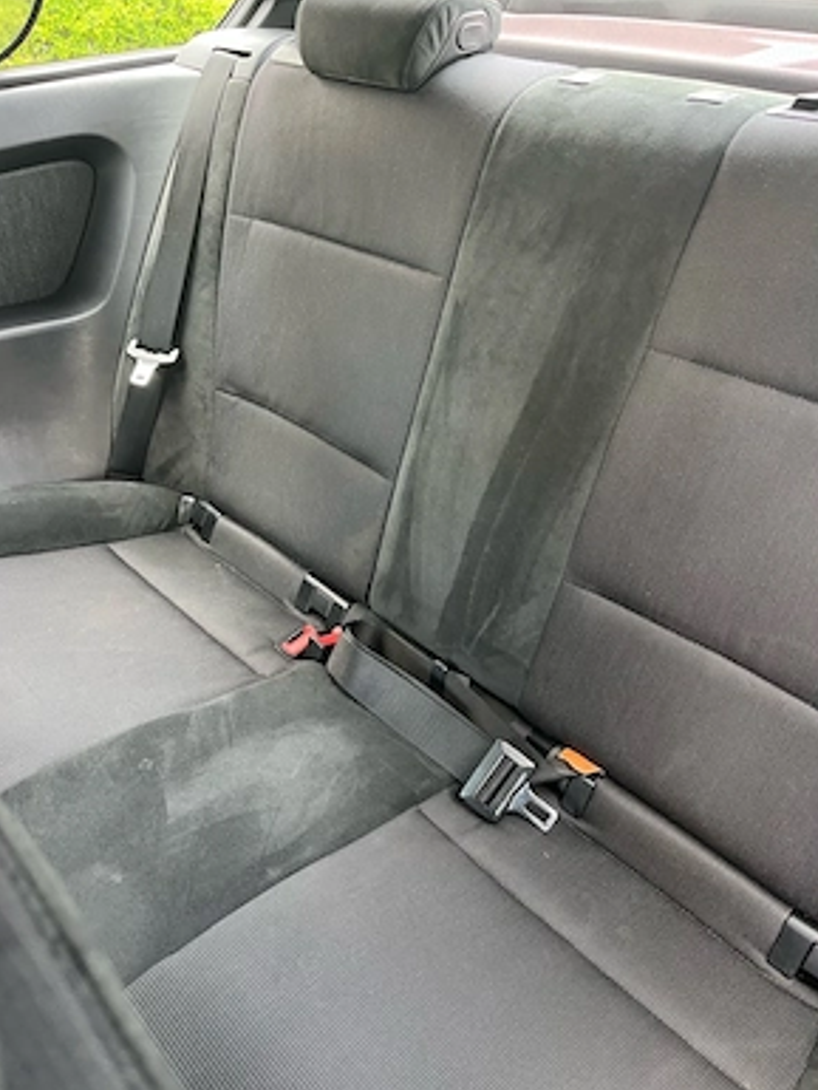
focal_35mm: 27
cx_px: 399
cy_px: 541
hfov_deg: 51.4
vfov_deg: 65.3
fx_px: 850
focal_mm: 5.1
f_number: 1.6
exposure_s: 1/60
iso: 200
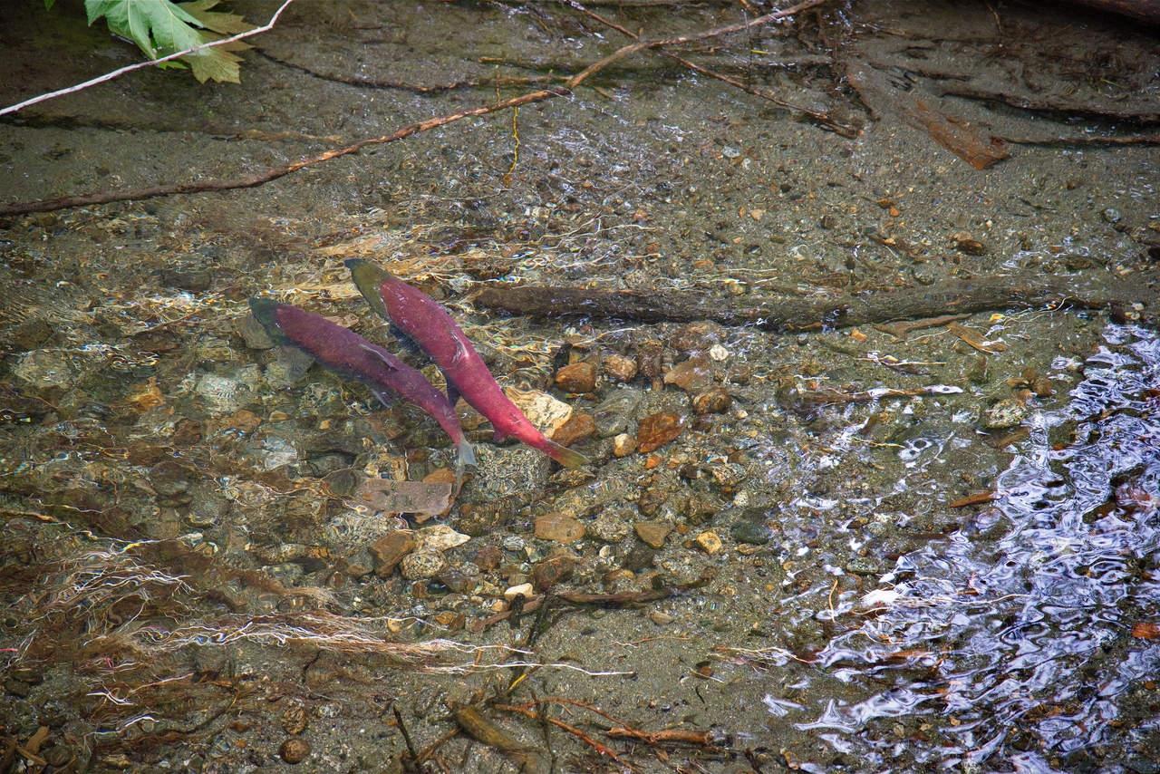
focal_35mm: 120
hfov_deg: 17.1
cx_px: 580
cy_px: 387
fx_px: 3867
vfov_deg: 11.4
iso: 1600
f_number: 4
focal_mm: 120
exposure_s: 1/250
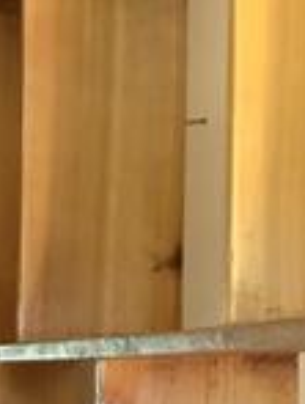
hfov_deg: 9.2
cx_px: -335
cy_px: 547
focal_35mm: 151
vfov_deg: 12.6
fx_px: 1766
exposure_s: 1/50
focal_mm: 3
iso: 320
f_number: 1.8
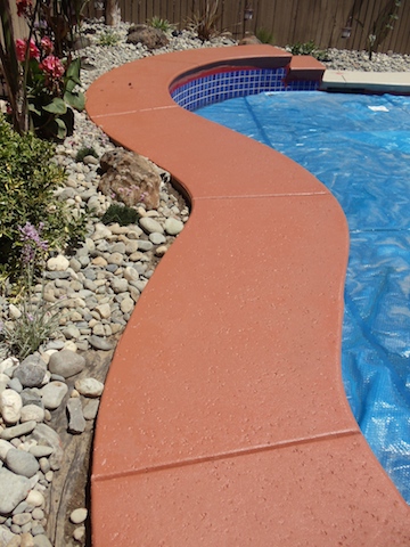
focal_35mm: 44
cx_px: 205
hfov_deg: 32.9
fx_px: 695
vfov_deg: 42.9
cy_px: 274
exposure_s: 1/500
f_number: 7.1
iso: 100
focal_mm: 6
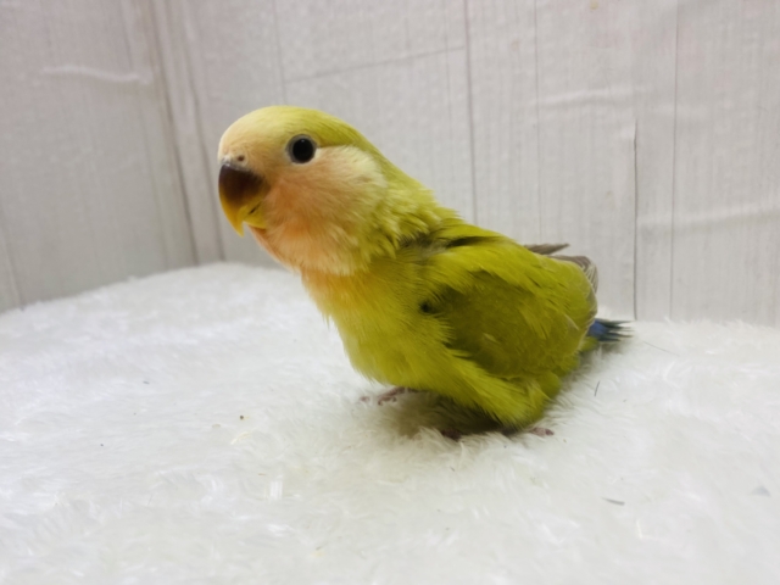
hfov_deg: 69.4
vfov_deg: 54.9
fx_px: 563
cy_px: 292
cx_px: 390
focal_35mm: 25
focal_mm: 4.25
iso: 50
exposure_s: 1/100
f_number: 1.8
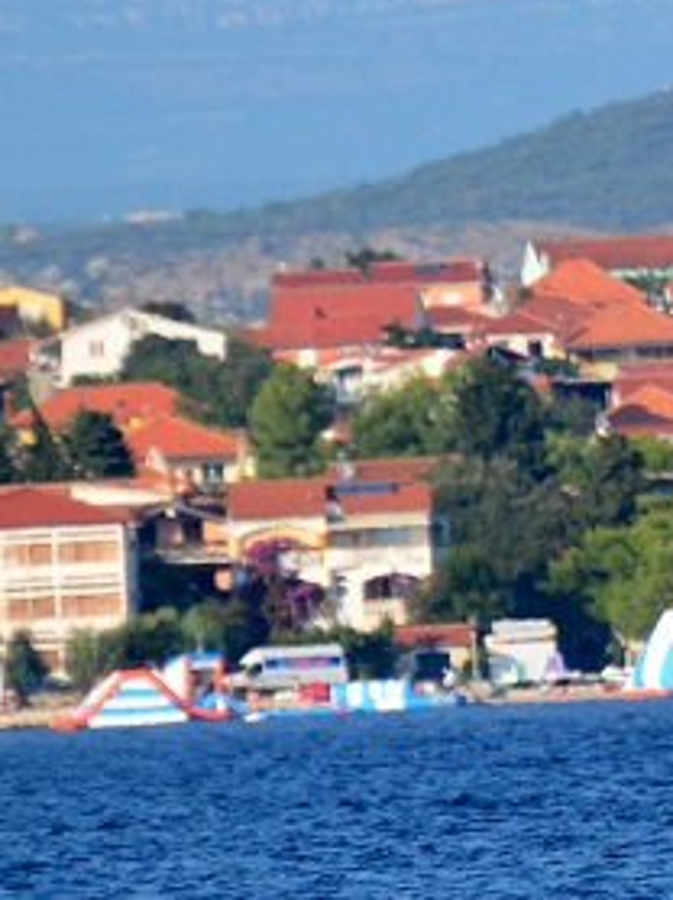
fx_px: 40320
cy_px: 529
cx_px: 1202
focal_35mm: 1553
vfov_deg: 1.3
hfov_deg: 1.0
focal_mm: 300
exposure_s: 1/1250
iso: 400
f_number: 6.3
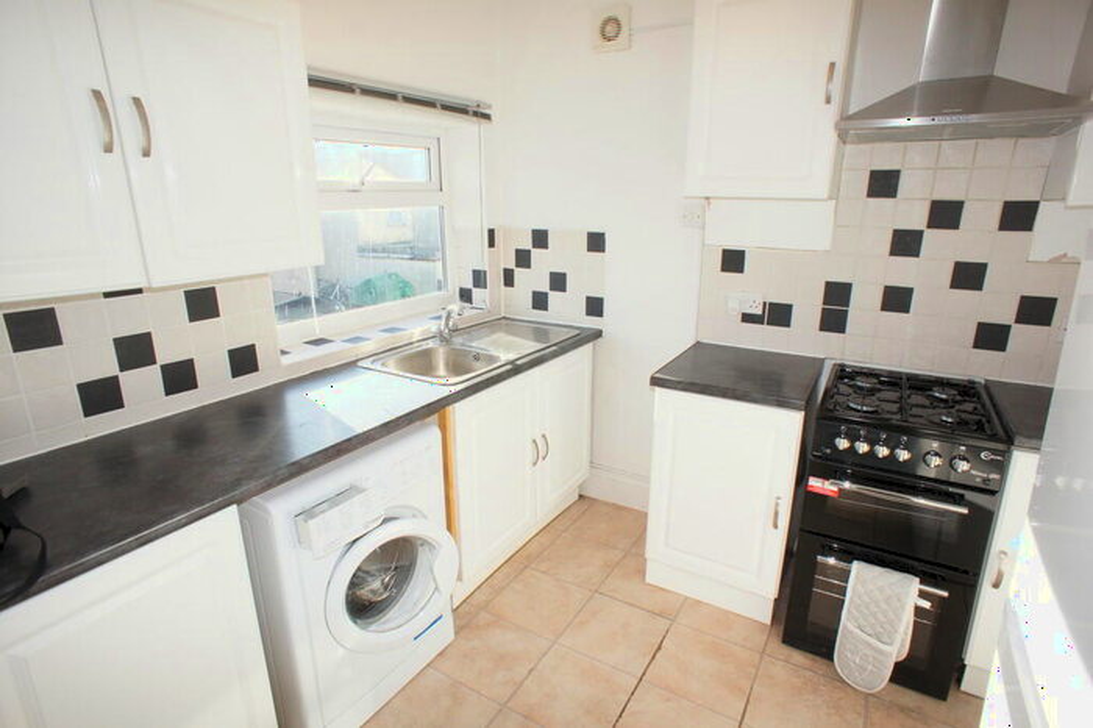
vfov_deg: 53.1
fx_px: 728
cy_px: 364
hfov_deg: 73.8
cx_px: 546
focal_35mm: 24
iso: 200
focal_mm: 16
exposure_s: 1/60
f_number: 7.1
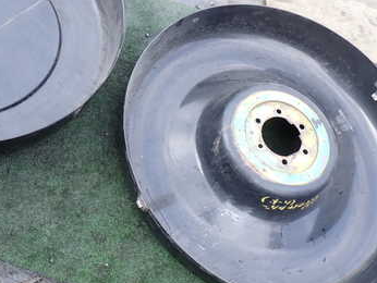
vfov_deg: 27.7
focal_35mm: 52
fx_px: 567
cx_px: 112
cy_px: 70
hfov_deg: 36.2
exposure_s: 1/160
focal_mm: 5.4
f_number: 3.2
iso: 100
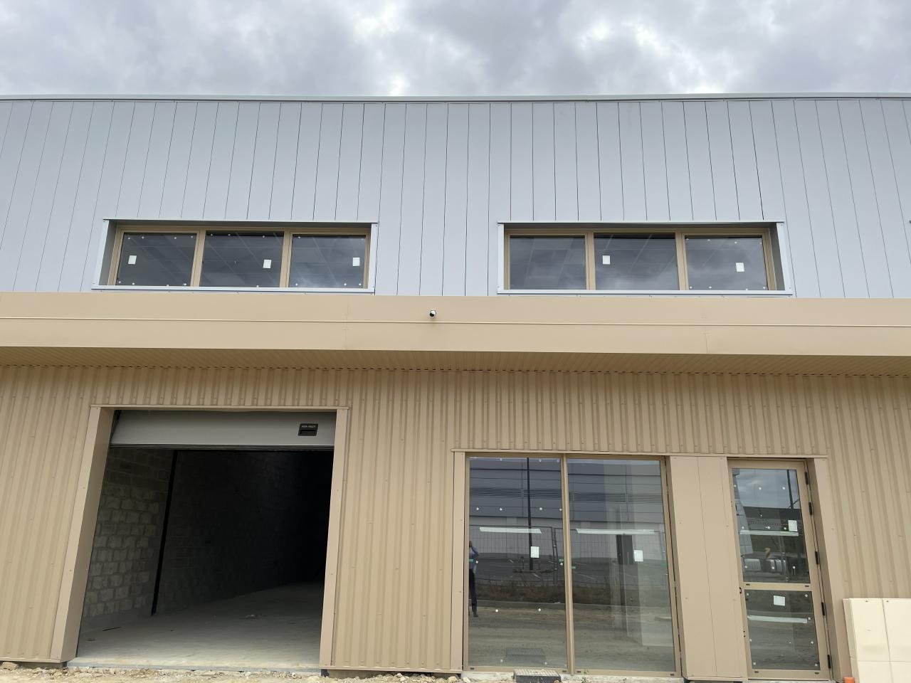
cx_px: 456
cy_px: 342
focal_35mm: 26
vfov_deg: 53.1
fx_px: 684
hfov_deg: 67.3
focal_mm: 4.2
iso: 32
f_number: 1.6
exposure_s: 1/2092
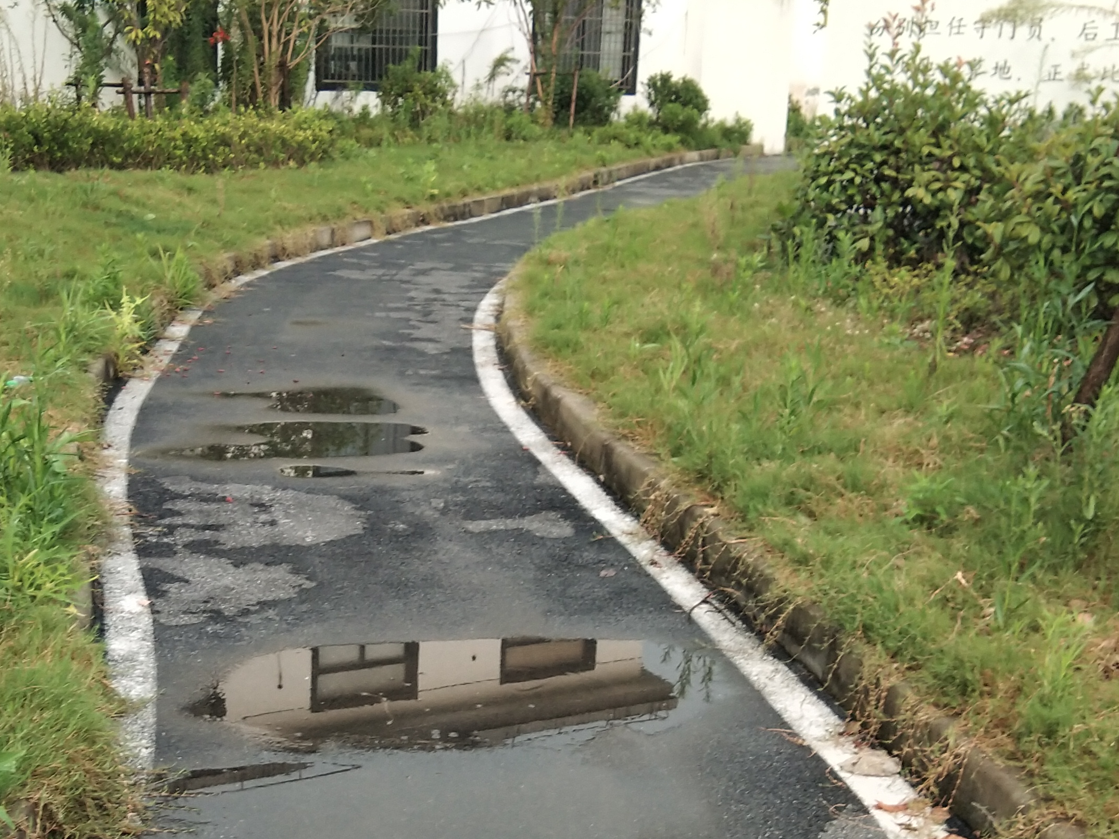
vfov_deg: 23.9
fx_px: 1940
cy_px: 704
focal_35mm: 60
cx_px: 434
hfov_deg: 32.1
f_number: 2.2
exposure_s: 1/125
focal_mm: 3.69
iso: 50
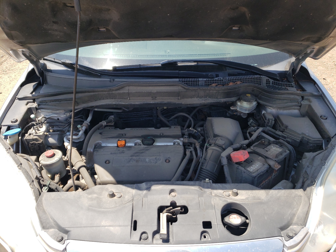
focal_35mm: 26
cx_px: 168
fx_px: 252
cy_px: 126
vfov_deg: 53.1
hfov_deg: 67.3
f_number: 1.5
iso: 50
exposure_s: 1/1111
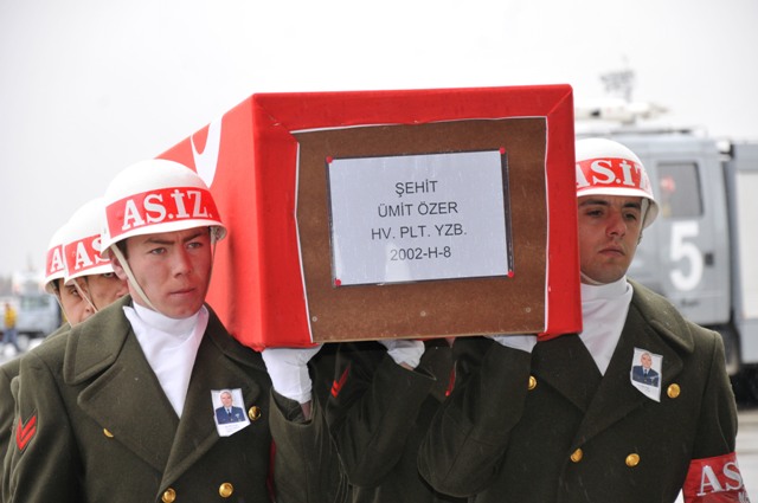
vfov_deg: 8.7
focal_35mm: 158
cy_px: 252
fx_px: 3312
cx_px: 379
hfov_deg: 13.1
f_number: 5.6
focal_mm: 105
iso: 640
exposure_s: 1/250
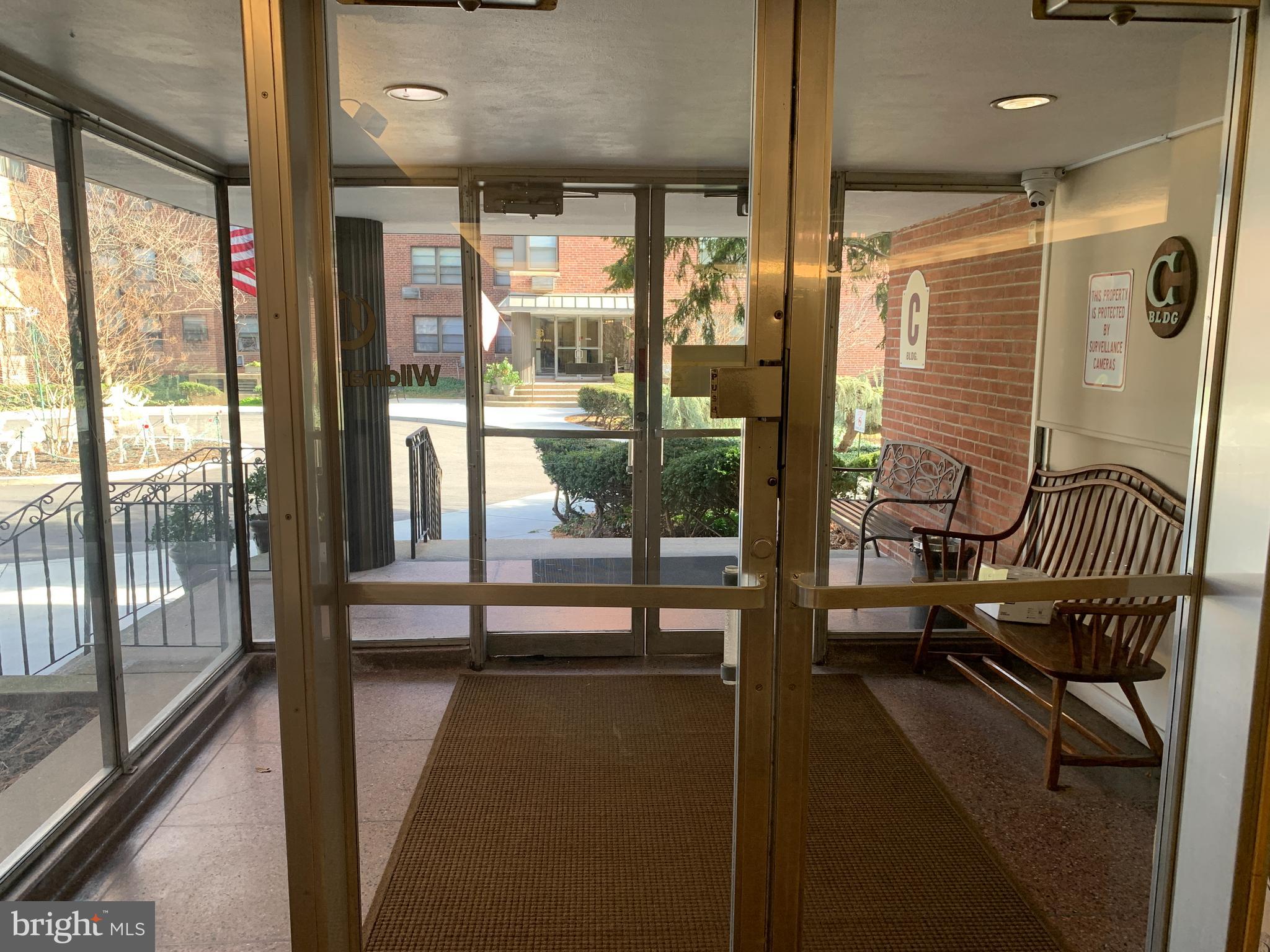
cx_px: 635
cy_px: 476
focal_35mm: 26
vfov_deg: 53.1
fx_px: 954
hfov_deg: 67.3
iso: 80
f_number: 1.8
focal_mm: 4.25
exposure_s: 1/121
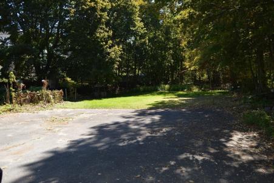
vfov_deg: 47.9
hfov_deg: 67.4
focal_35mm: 27
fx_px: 205
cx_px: 137
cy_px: 92
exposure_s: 1/200
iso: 100
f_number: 5
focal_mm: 18
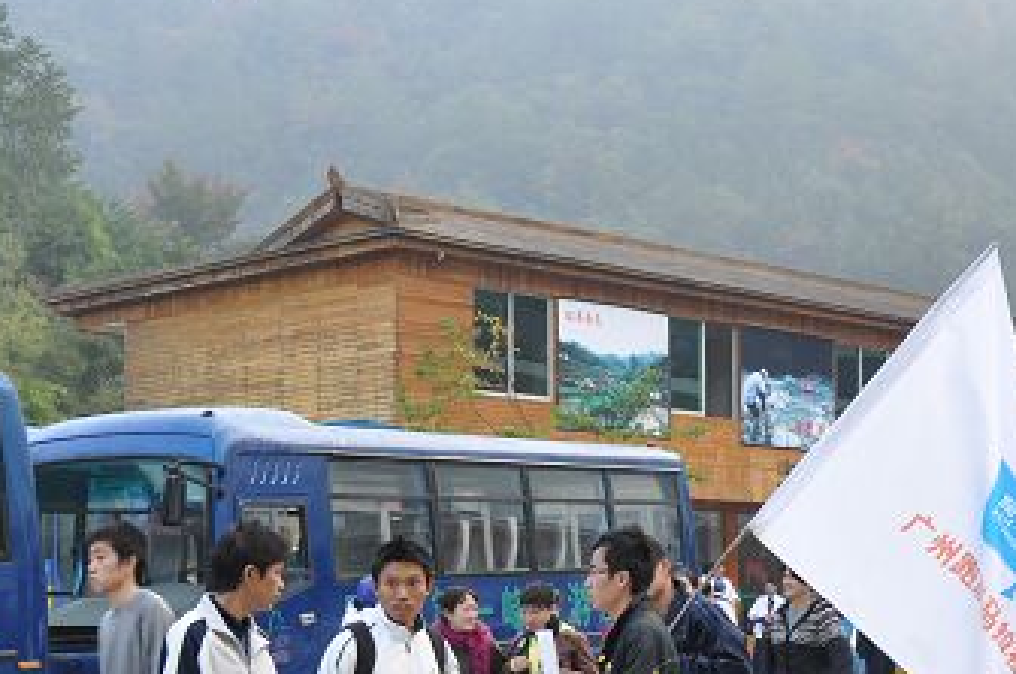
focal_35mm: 75
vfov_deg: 17.9
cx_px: 544
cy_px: 583
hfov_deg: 27.0
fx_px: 2114
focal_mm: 24
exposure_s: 1/80
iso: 320
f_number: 4.5
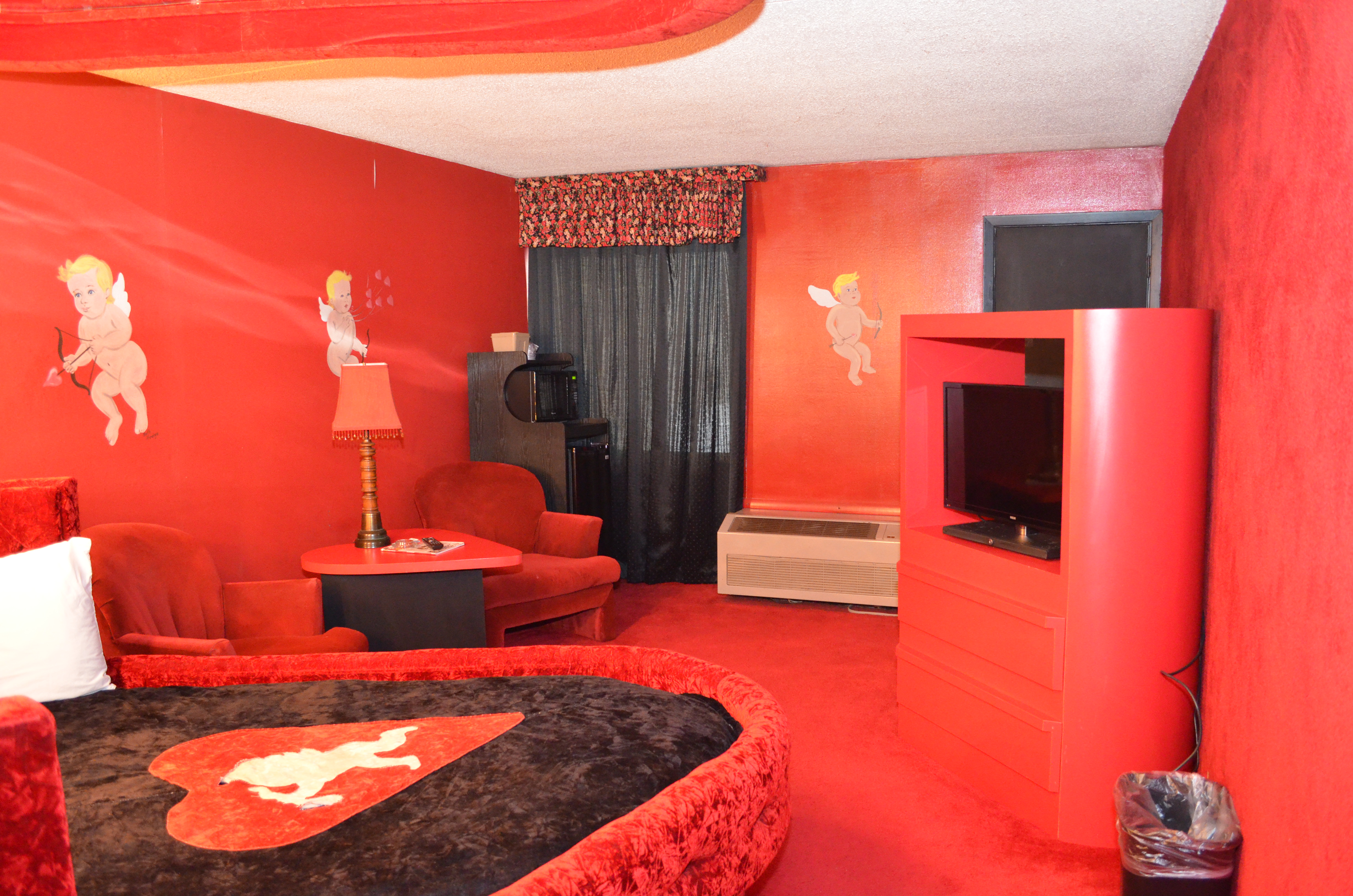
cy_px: 448
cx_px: 676
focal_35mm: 27
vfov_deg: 47.7
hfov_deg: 67.5
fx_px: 1013
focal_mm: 18
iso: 3200
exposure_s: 1/20
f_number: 4
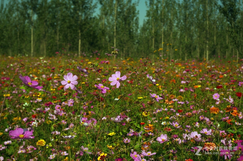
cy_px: 80
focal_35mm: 60
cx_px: 122
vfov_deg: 22.5
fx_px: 404
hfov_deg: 33.5
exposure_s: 1/1500
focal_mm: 40
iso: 100
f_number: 5.6
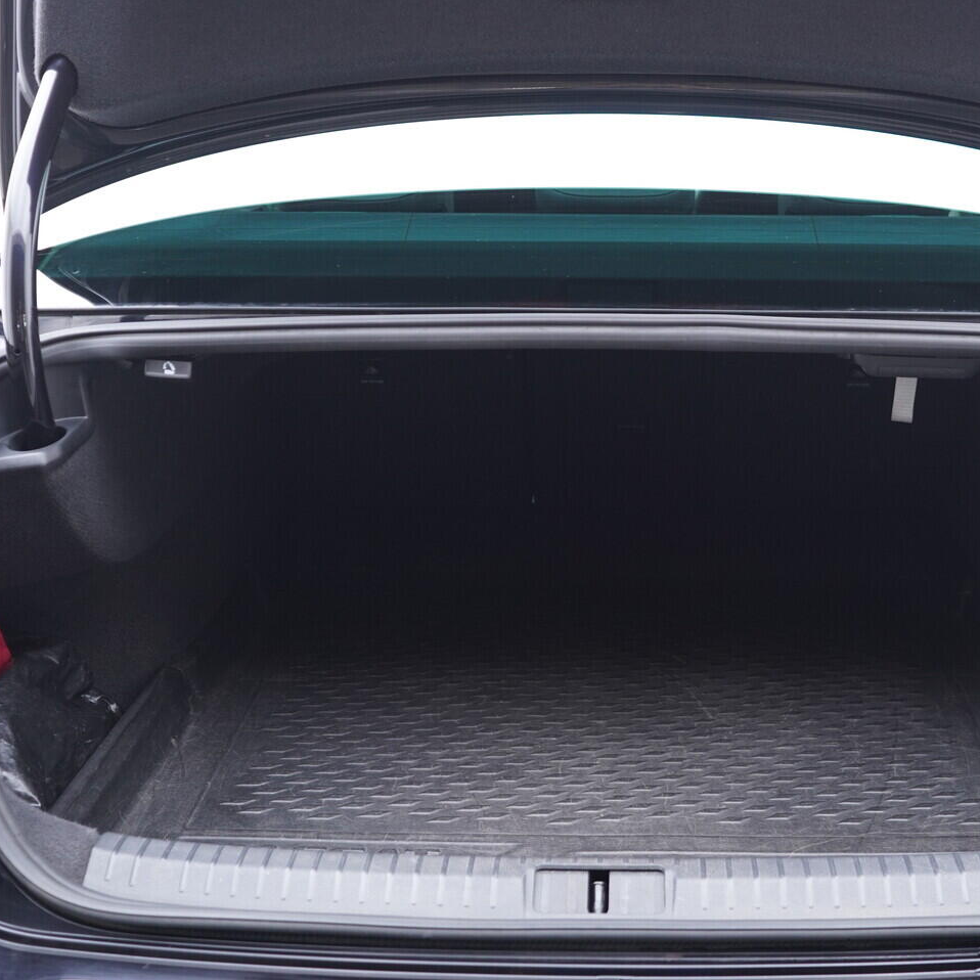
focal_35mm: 46
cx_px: 613
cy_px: 490
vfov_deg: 36.8
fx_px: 1473
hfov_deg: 36.6
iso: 500
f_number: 2.8
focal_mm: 24
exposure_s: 1/40
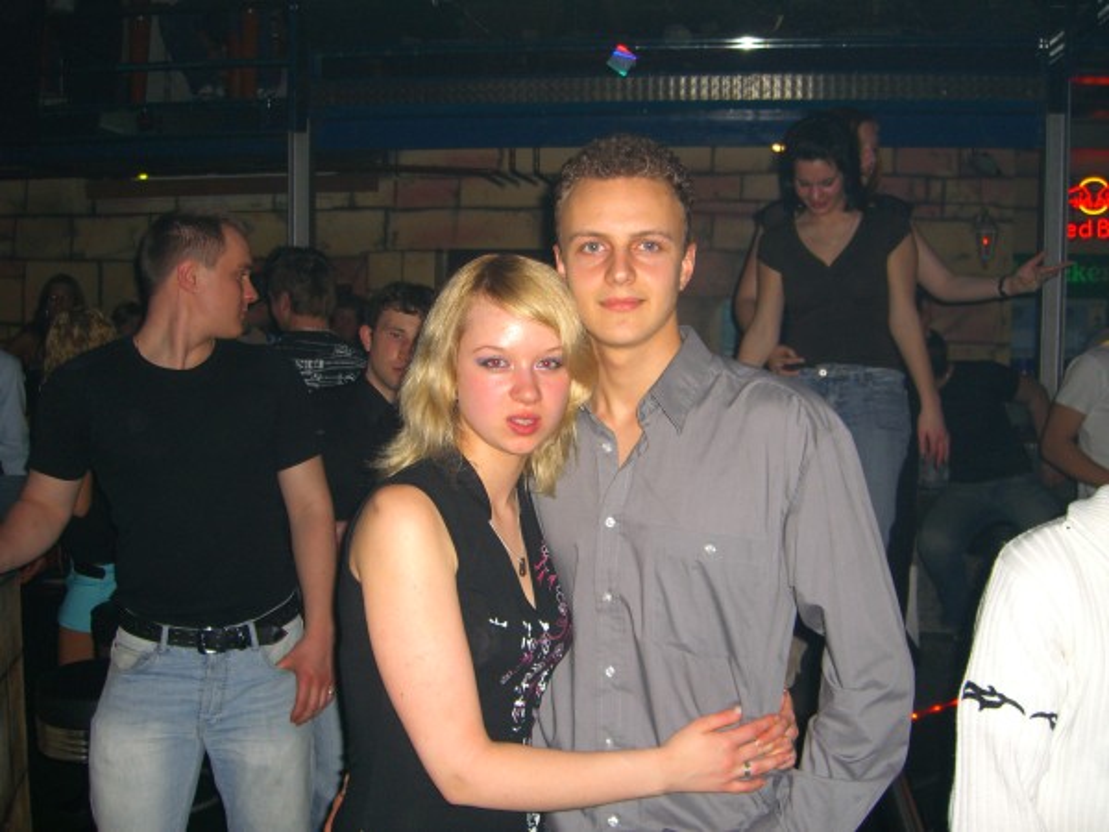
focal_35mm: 38
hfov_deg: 49.0
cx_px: 554
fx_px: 1217
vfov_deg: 37.7
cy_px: 416
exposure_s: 1/60
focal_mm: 7.9
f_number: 2.8
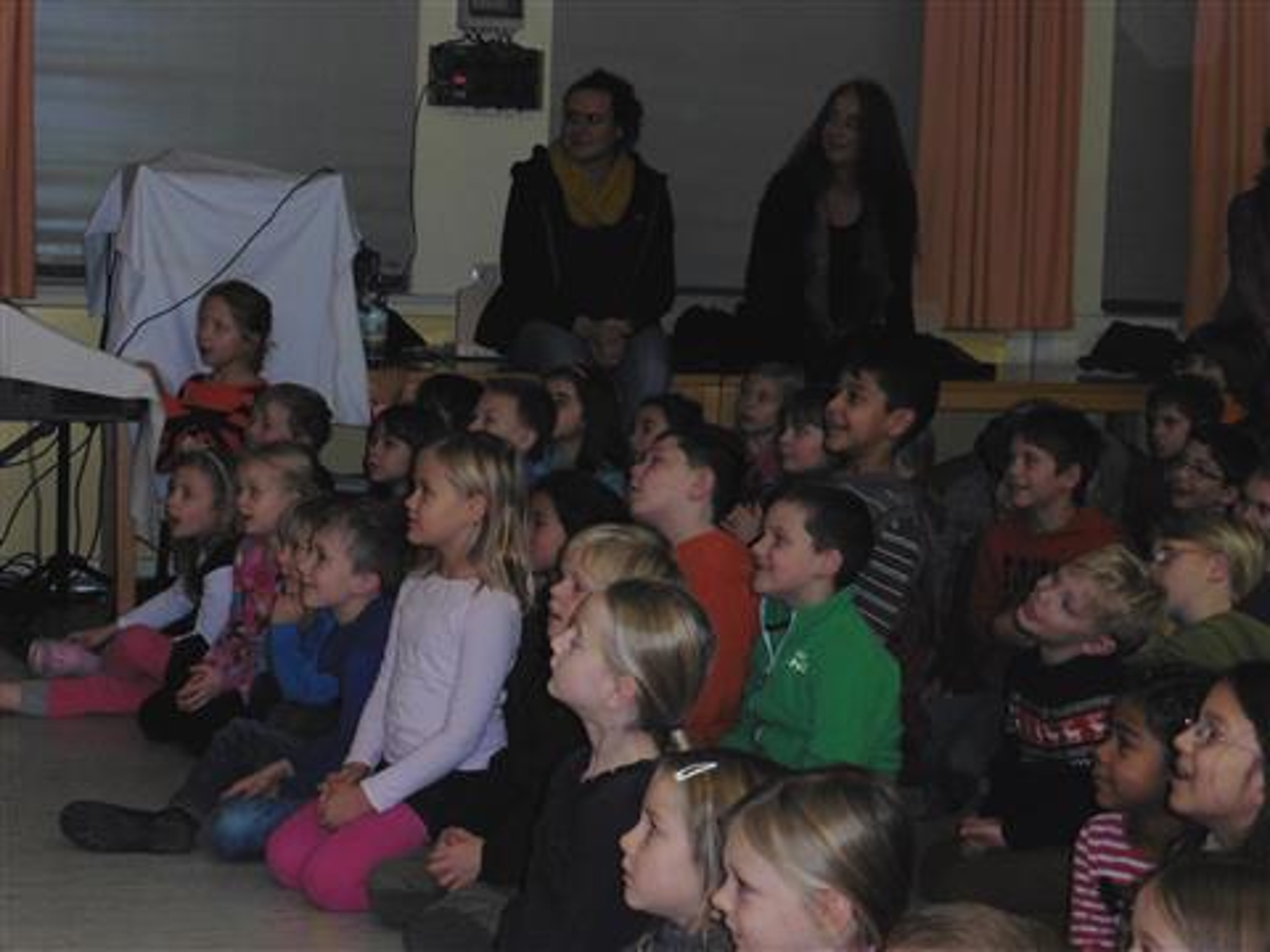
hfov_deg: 29.4
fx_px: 2421
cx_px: 635
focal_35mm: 66
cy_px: 476
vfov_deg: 22.3
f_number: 4.9
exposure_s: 1/100
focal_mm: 11.7
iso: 400
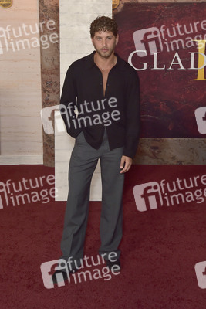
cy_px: 154
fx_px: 343
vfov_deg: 48.4
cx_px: 103
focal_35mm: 40
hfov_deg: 33.4
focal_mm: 40
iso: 800
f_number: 6.3
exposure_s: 1/250
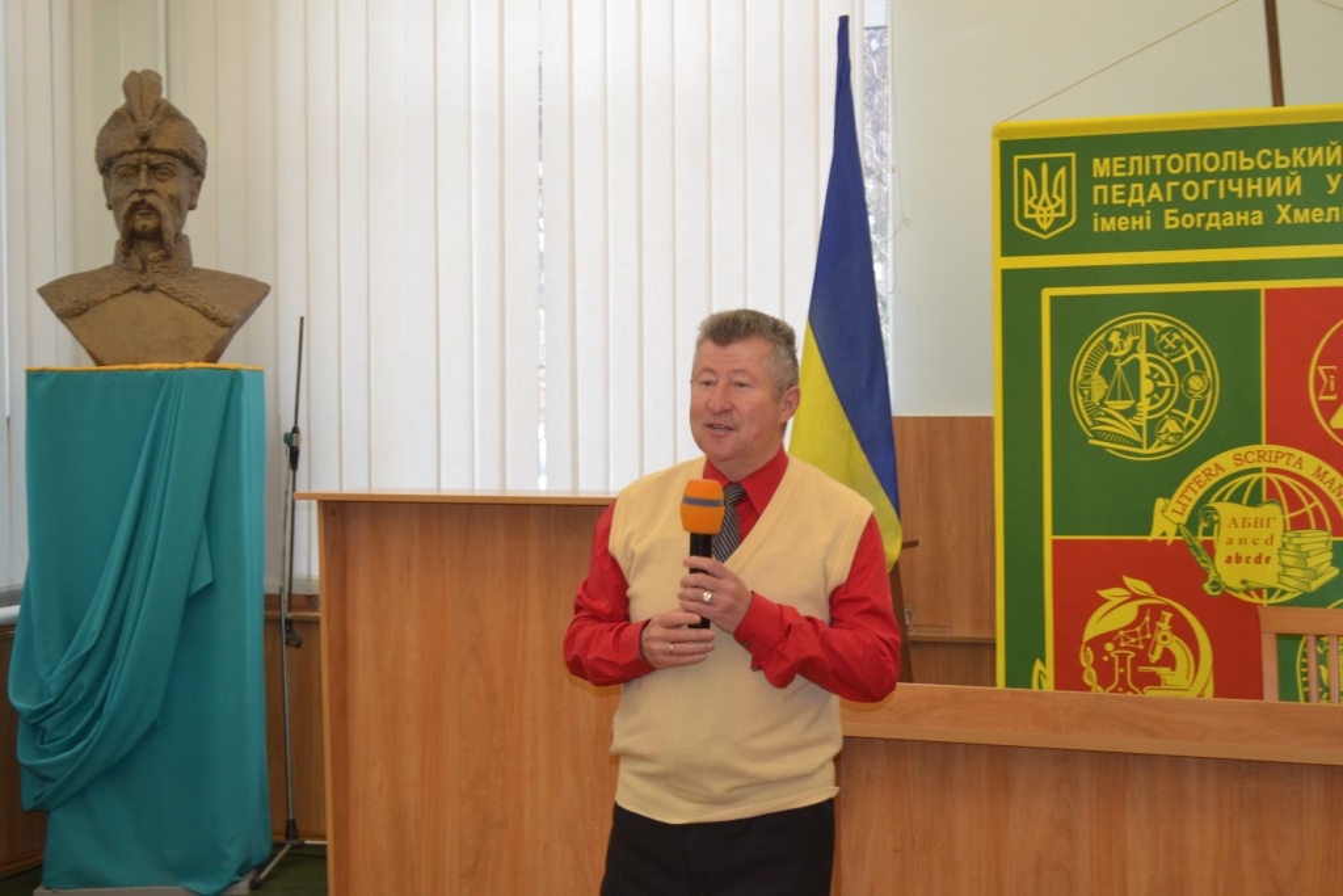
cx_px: 672
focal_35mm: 60
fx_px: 2238
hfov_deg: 33.4
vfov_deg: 22.6
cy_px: 448
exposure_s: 1/30
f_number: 5.3
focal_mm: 40
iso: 500
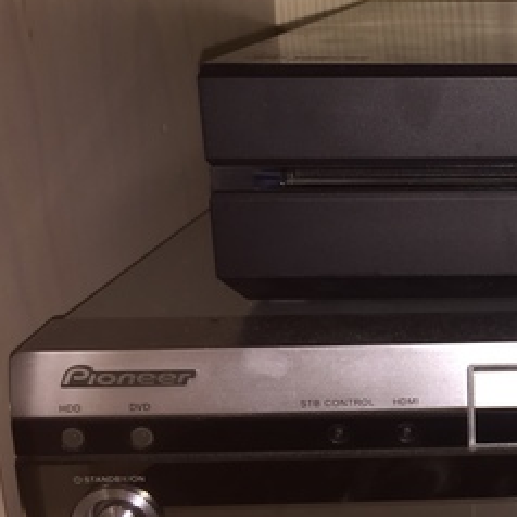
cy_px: 228
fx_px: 1166
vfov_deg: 25.0
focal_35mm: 69
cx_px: 669
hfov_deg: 22.4
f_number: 2.2
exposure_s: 1/24
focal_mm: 4.15
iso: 32
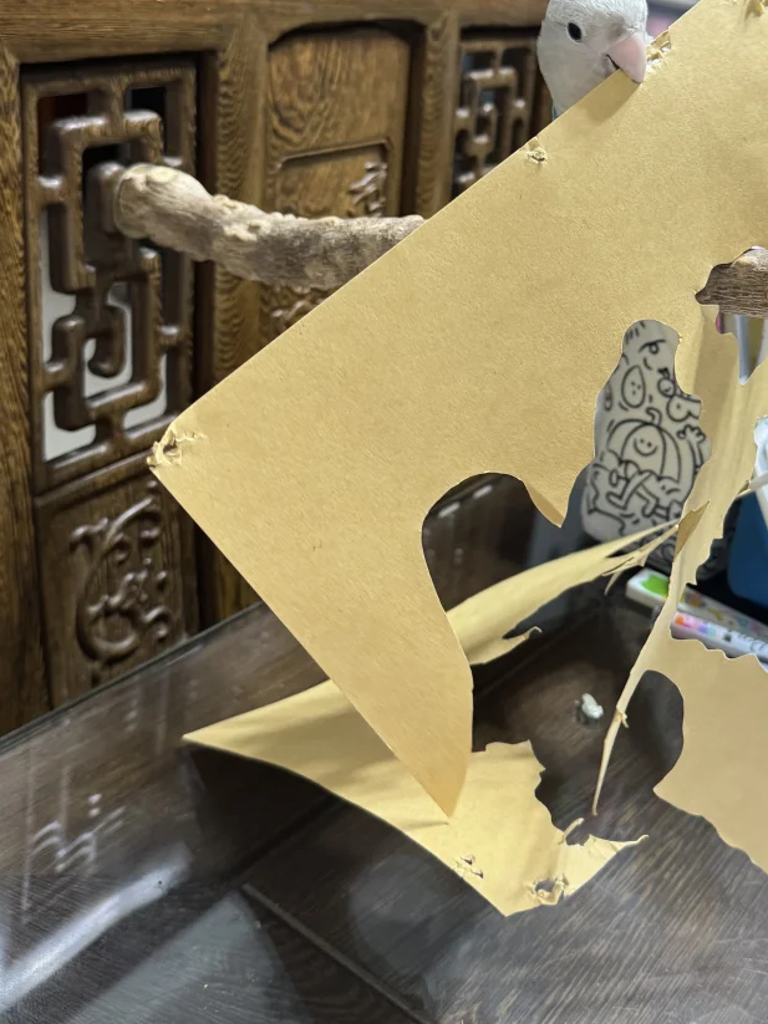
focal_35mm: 42
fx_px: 1243
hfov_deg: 34.0
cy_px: 335
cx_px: 522
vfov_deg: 44.1
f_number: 1.78
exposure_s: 1/50
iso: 250
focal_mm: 6.76
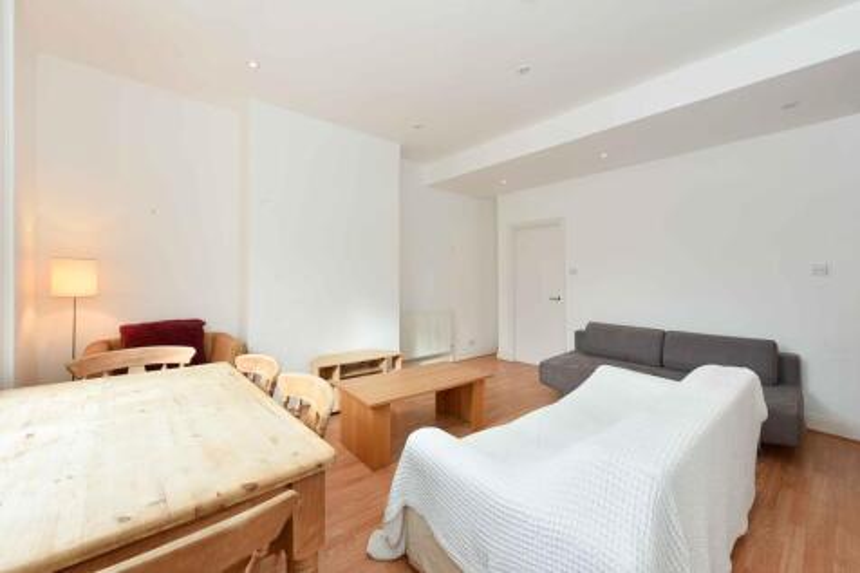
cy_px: 286
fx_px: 334
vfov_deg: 81.2
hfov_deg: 104.3
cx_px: 430
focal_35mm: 14
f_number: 10
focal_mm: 14
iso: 200
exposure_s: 1/30
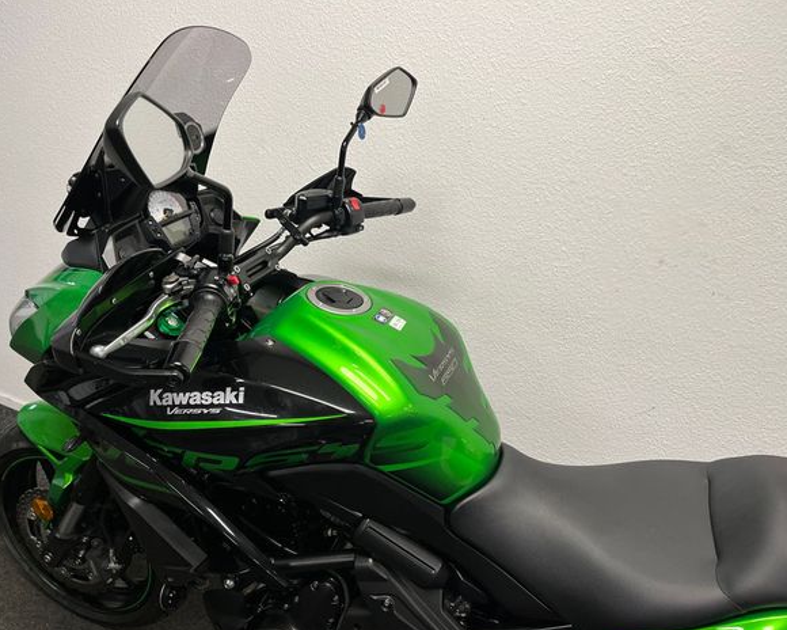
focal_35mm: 28
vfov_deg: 51.5
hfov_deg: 62.2
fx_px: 652
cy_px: 319
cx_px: 385
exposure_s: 1/100
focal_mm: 5.1
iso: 125
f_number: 1.6
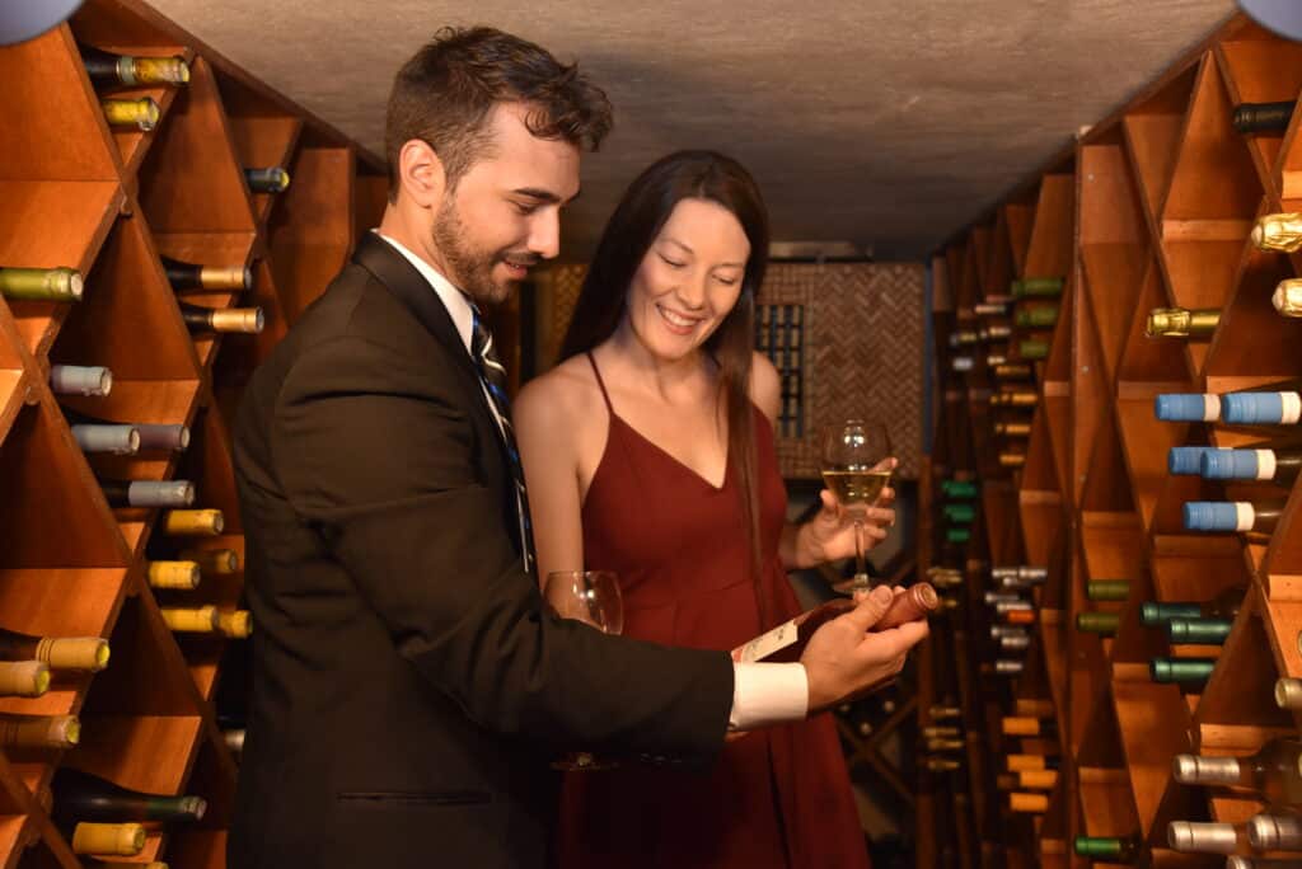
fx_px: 1375
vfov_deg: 35.1
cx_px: 651
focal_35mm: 38
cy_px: 434
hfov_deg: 50.7
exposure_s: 1/80
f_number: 4.5
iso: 800
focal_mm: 38
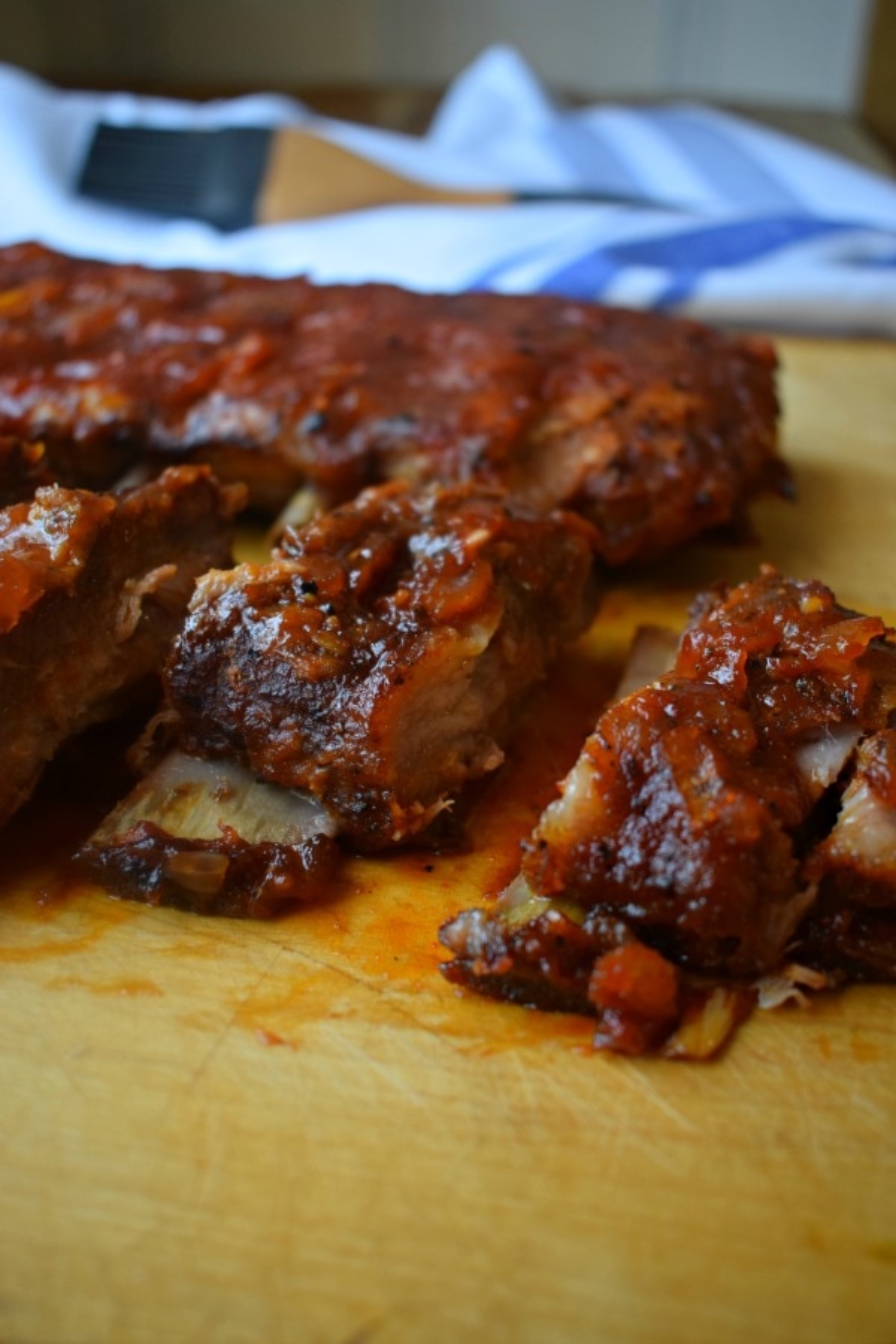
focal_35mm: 36
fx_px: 1344
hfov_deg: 36.9
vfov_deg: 53.1
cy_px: 672
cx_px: 448
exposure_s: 1/60
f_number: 4
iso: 500
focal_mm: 24
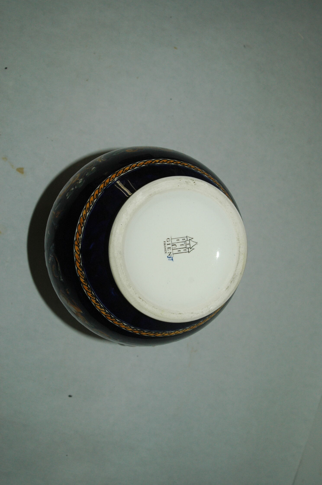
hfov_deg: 31.8
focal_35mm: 42
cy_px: 242
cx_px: 161
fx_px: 565
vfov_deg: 46.4
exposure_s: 1/125
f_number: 7.1
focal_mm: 28
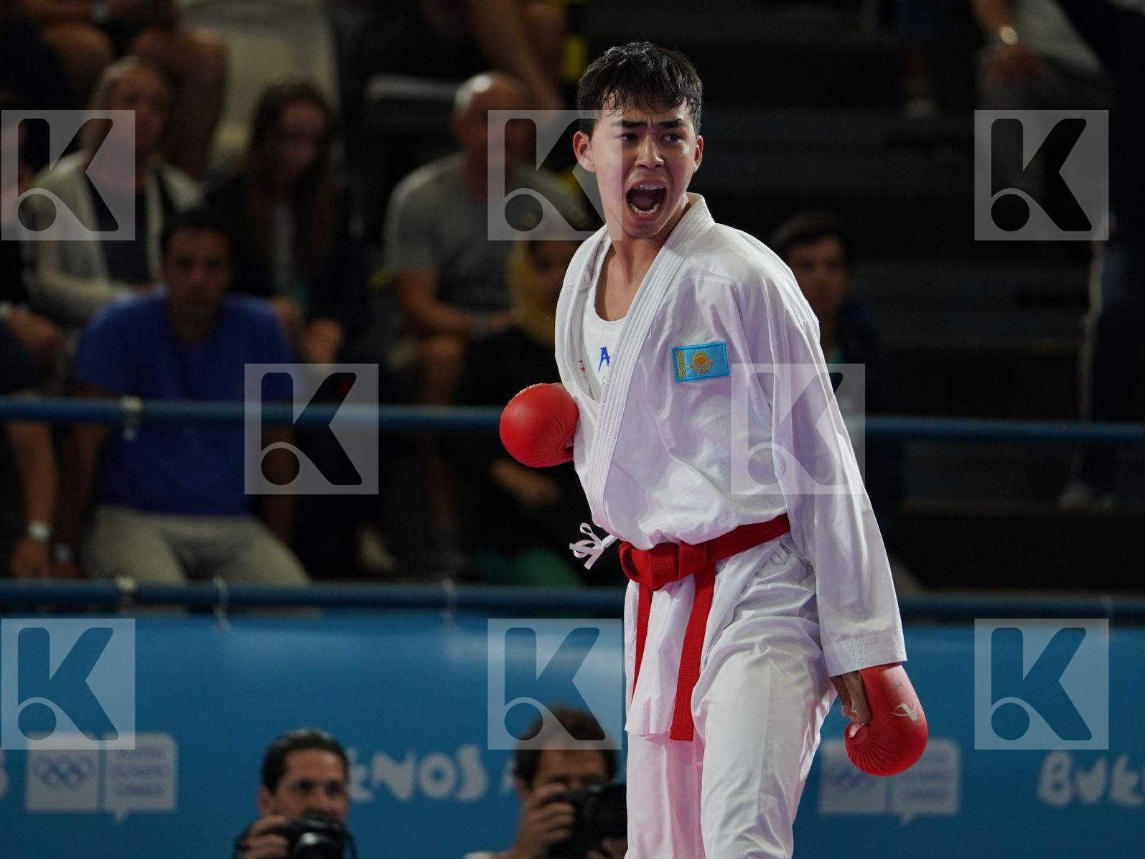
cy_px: 429
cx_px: 555
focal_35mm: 320
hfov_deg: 6.2
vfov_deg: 4.6
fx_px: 10587
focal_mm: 197
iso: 800
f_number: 2.8
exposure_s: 1/1000
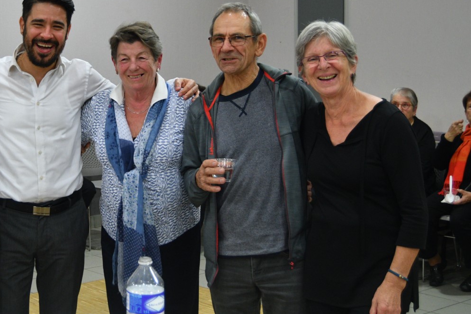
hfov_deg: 26.7
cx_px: 114
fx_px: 978
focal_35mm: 75
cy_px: 80
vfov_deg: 18.1
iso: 1400
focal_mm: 31
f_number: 4.2
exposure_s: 1/50
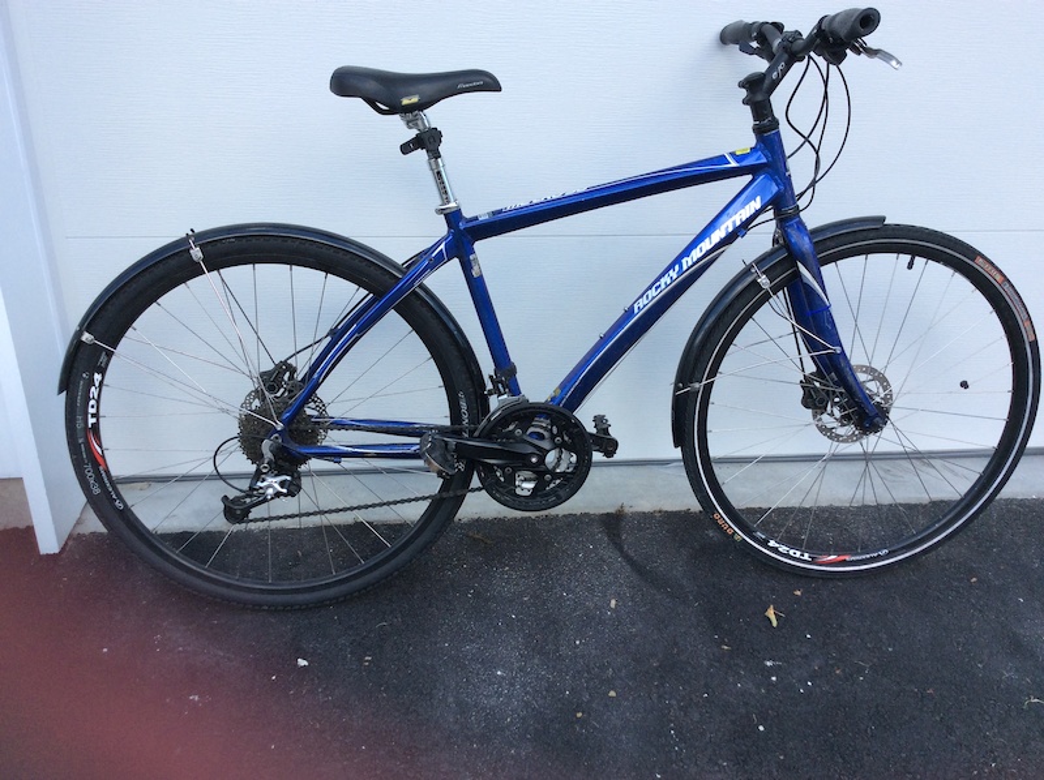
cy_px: 390
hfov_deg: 56.9
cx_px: 522
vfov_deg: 44.1
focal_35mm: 32
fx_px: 964
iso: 32
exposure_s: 1/213
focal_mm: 3.3
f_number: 2.4
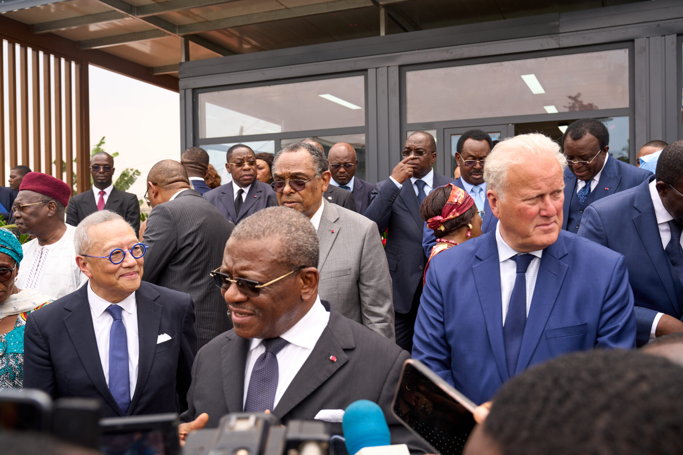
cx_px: 342
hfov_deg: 55.8
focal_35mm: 34
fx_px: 645
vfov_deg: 38.9
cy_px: 228
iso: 200
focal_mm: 34
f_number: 5.6
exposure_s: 1/200
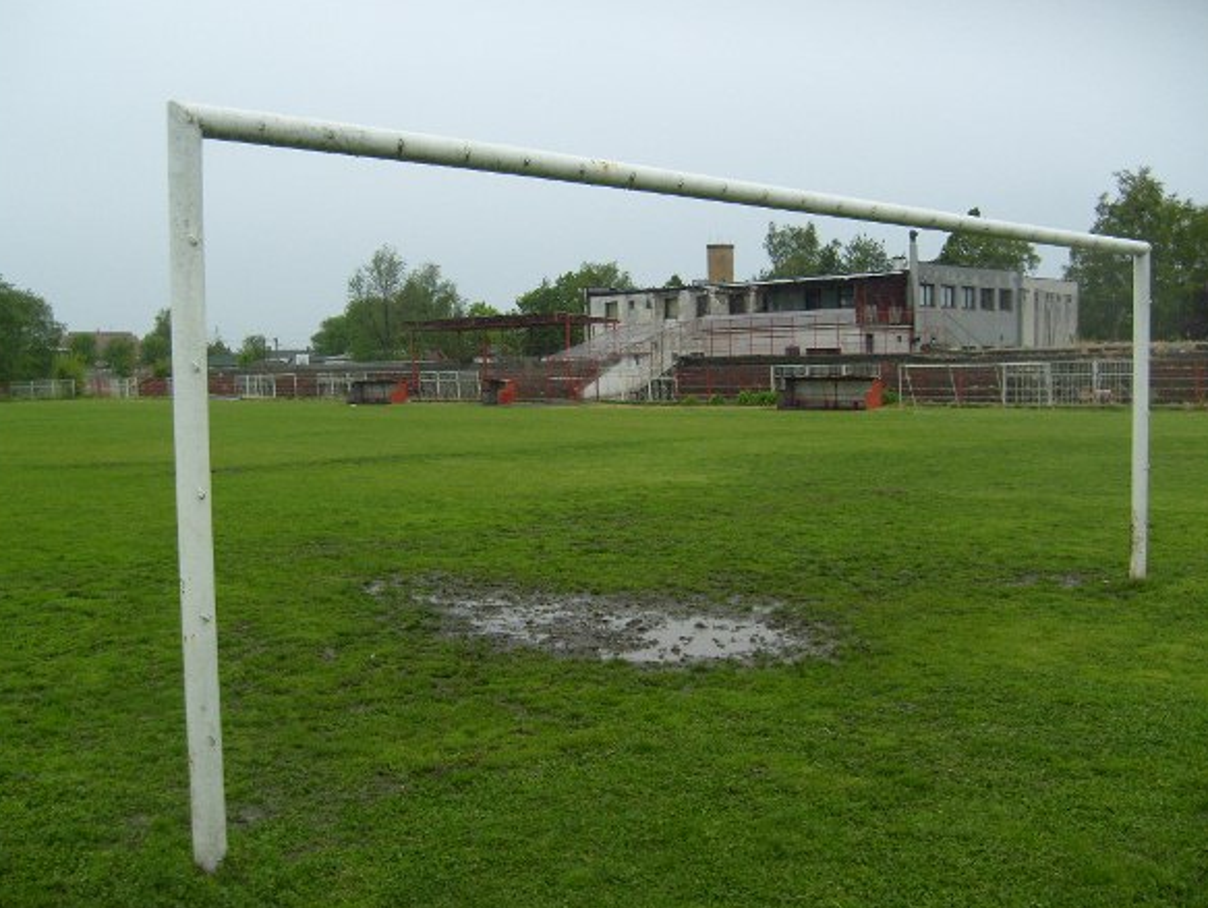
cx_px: 599
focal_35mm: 36
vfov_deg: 39.7
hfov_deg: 51.3
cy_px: 456
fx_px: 1257
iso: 80
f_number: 7.1
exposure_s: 1/125
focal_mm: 5.8
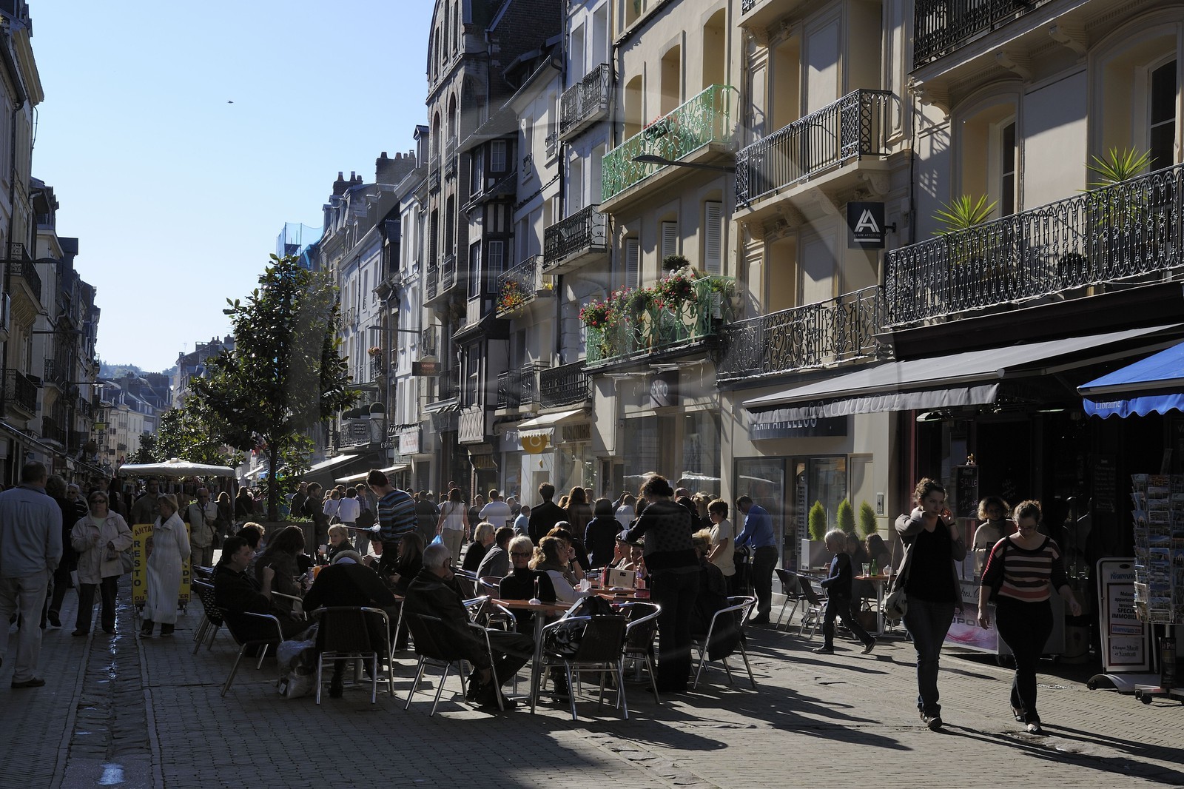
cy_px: 394
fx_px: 1644
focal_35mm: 50
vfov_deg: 27.0
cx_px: 592
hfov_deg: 39.6
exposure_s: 1/250
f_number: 10
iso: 200
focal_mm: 50
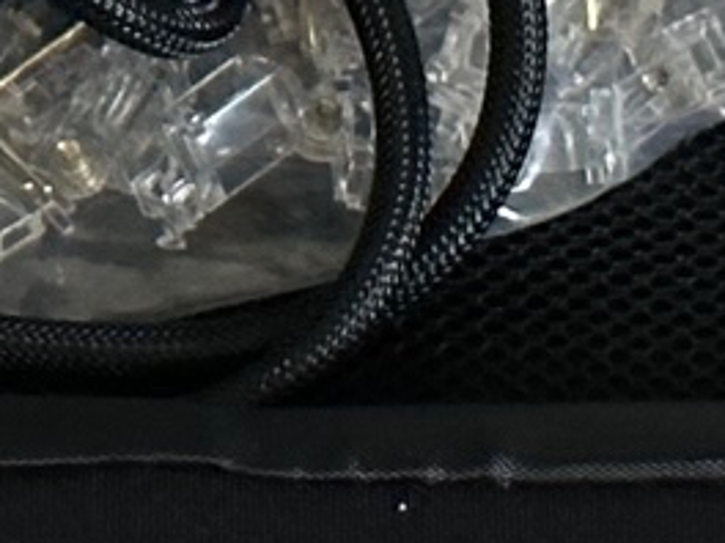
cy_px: 546
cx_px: 107
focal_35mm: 367
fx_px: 7686
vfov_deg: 4.0
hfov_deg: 5.4
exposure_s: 1/40
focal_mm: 6.86
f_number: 1.78
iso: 500
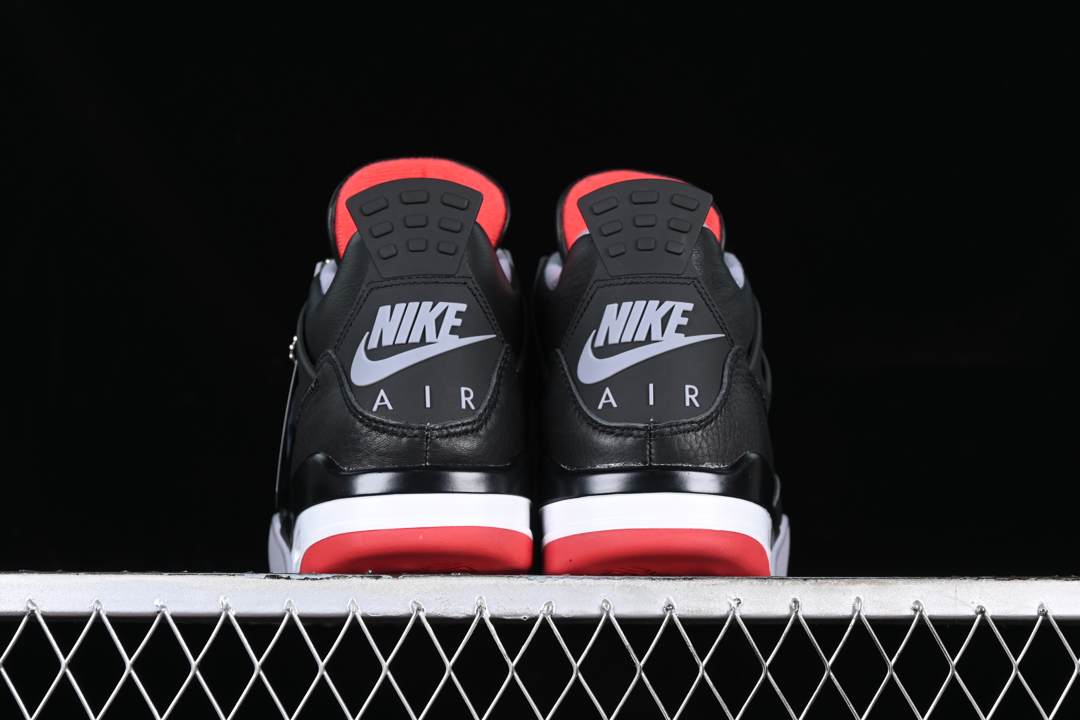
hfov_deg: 27.0
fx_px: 2250
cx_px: 540
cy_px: 360
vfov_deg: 18.2
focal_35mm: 75
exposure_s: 1/60
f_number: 6.3
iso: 160
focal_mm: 50
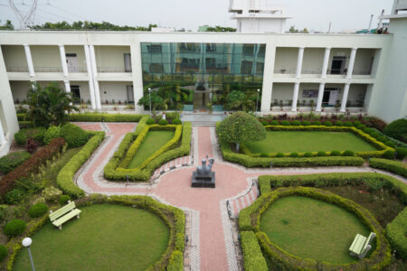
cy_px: 136
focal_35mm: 24
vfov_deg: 53.1
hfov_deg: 73.7
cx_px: 204
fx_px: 271
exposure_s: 1/100
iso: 160
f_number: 11
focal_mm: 24
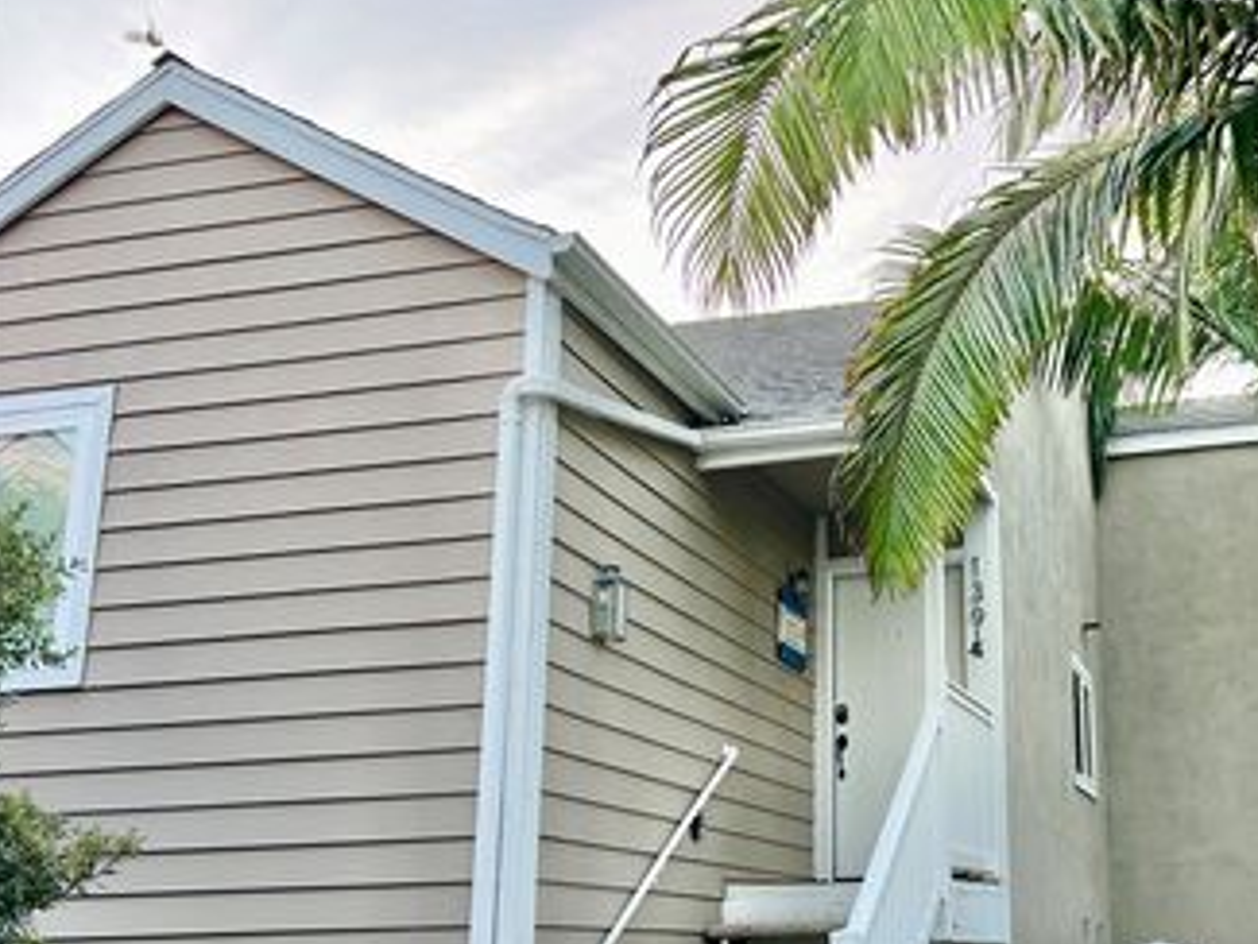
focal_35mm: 40
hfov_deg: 45.2
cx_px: 944
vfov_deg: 35.6
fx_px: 1454
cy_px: 633
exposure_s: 1/121
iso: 80
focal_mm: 5.7
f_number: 1.5
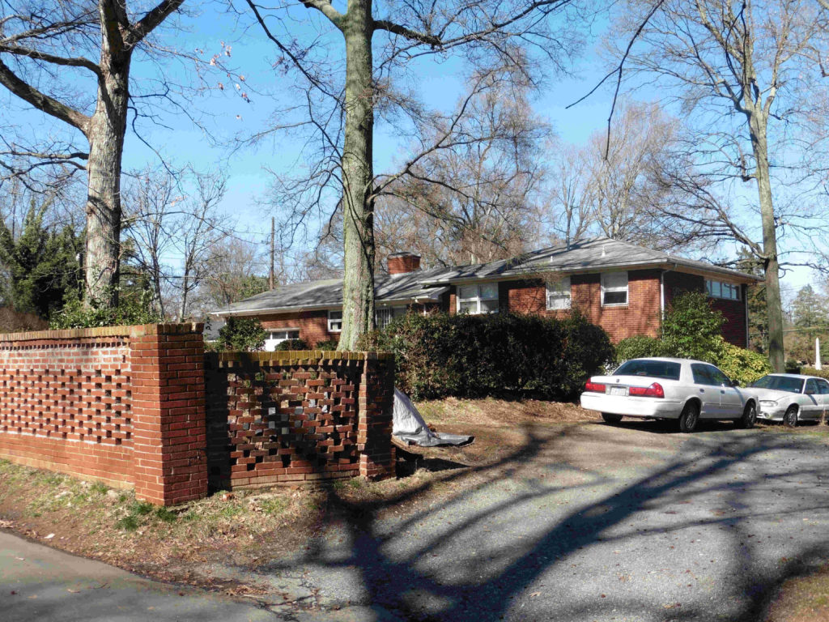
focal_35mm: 34
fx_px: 814
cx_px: 414
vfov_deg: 41.8
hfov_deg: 54.0
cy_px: 311
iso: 100
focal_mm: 6.1
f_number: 5
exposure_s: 1/400
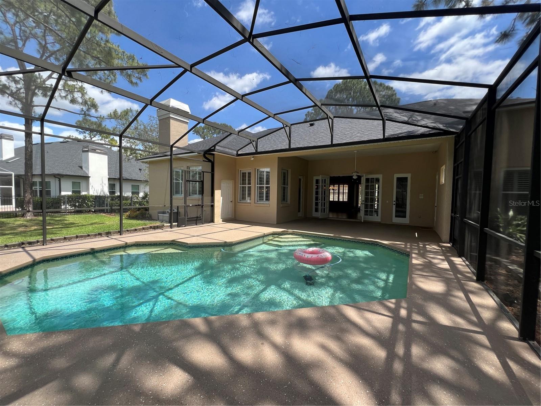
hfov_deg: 106.2
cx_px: 270
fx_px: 203
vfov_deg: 89.9
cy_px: 203
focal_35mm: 13
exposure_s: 1/421
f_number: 1.8
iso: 32
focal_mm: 1.57
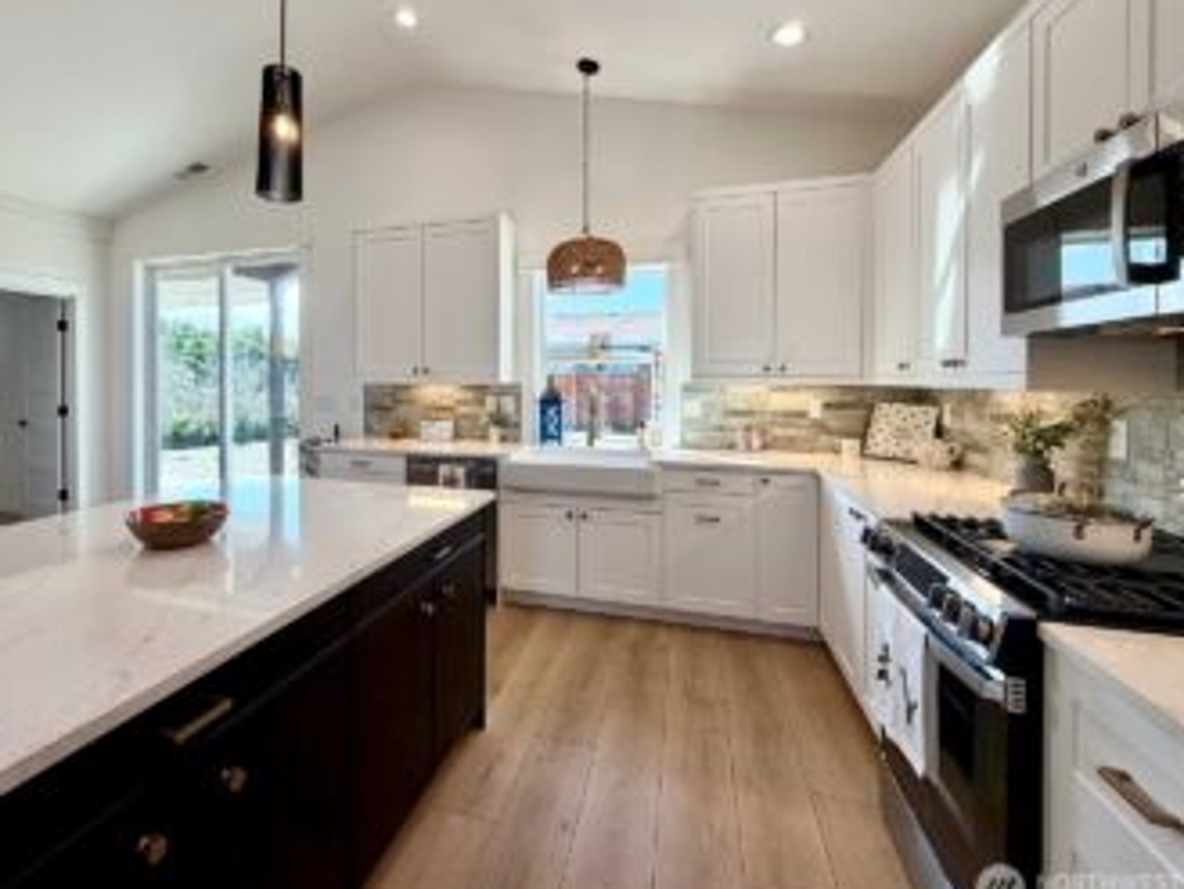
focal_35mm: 17
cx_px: 489
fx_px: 582
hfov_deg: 90.1
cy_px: 385
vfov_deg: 74.4
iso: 64
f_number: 2.2
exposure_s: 1/162
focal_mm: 2.22
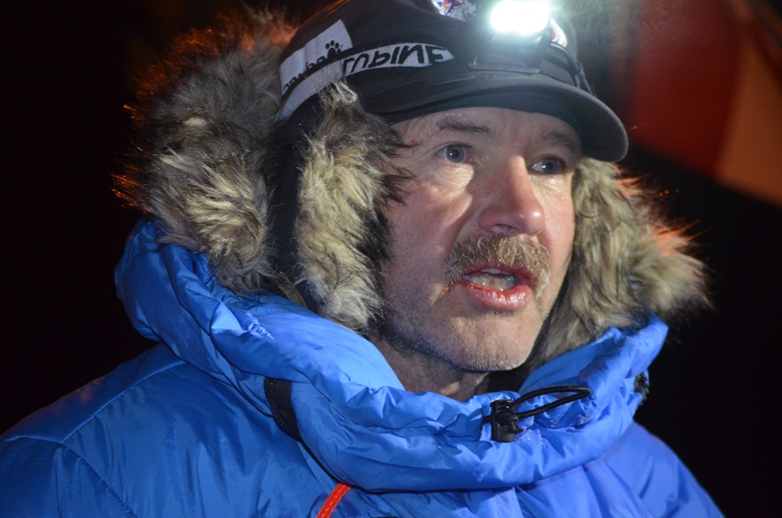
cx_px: 391
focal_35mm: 82
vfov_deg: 16.5
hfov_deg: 24.7
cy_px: 259
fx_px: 1789
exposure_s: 1/60
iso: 1600
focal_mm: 55
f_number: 4
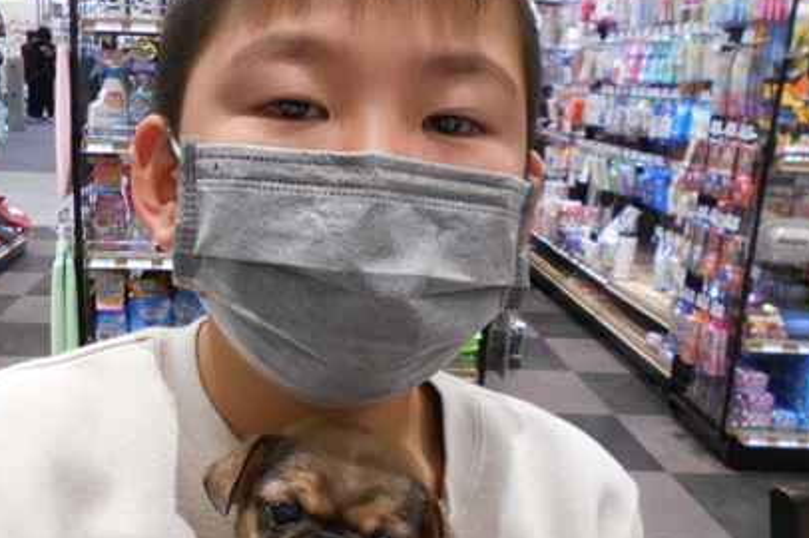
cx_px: 351
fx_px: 898
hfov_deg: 48.4
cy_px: 325
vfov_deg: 33.2
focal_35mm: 40
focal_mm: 4.6
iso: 250
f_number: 3.2
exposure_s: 1/30
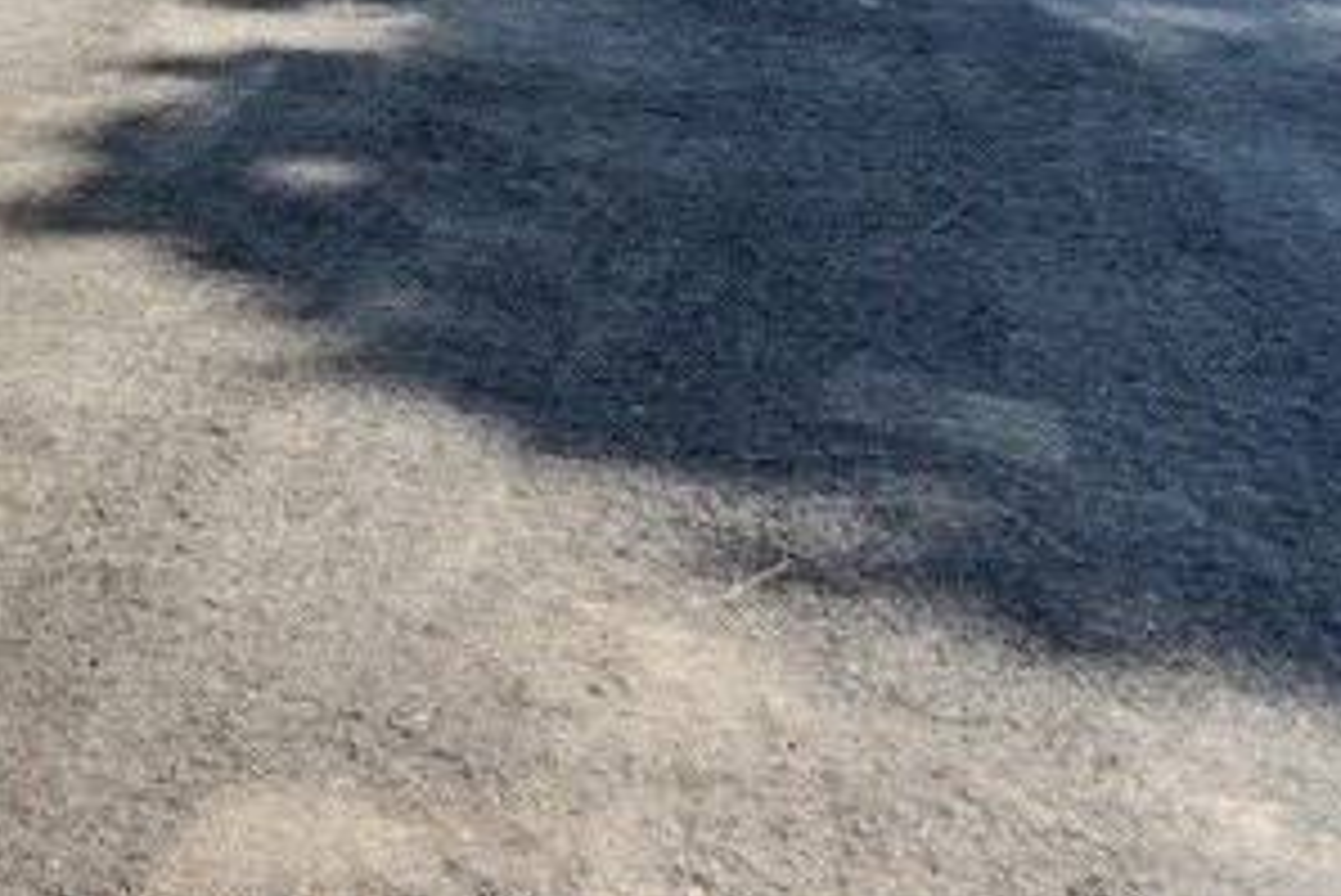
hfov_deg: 23.7
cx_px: -801
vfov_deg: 17.6
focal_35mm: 62
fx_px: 2311
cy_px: -725
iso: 100
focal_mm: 17
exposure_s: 1/250
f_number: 6.3
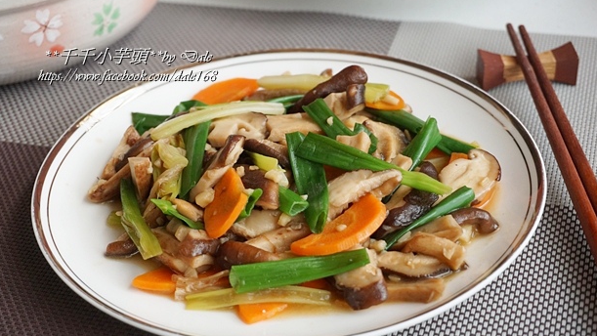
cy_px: 164
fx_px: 1085
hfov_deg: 30.8
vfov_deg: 17.6
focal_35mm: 69
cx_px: 300
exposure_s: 1/80
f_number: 5.6
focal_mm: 43
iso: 800
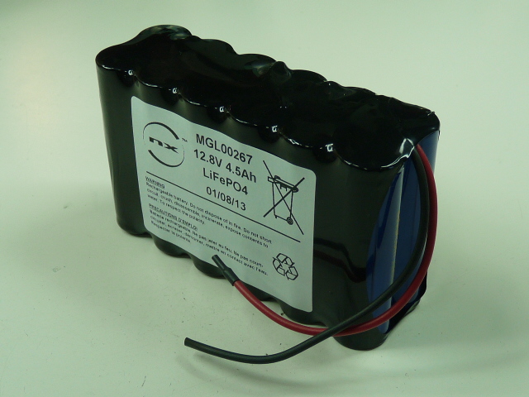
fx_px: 841
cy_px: 198
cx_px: 264
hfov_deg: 34.9
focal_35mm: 55
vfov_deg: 26.6
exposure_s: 1/60
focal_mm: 5.5
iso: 100
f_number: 3
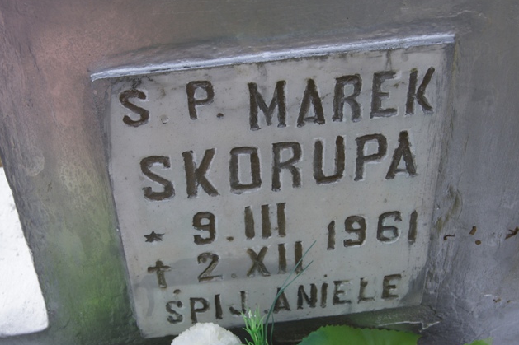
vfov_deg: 22.2
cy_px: 173
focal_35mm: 61
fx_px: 879
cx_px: 257
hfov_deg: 32.9
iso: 200
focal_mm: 40
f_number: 13
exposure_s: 1/100
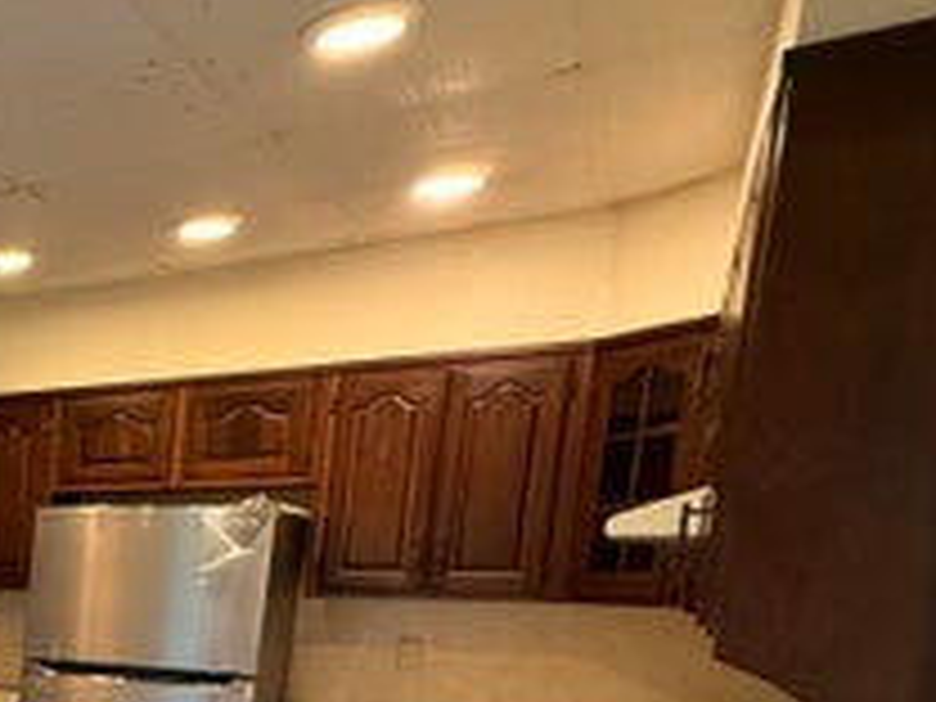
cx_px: -392
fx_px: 1163
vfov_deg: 30.6
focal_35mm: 43
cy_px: 742
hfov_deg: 30.2
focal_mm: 2.22
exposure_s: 1/60
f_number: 2.2
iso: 500
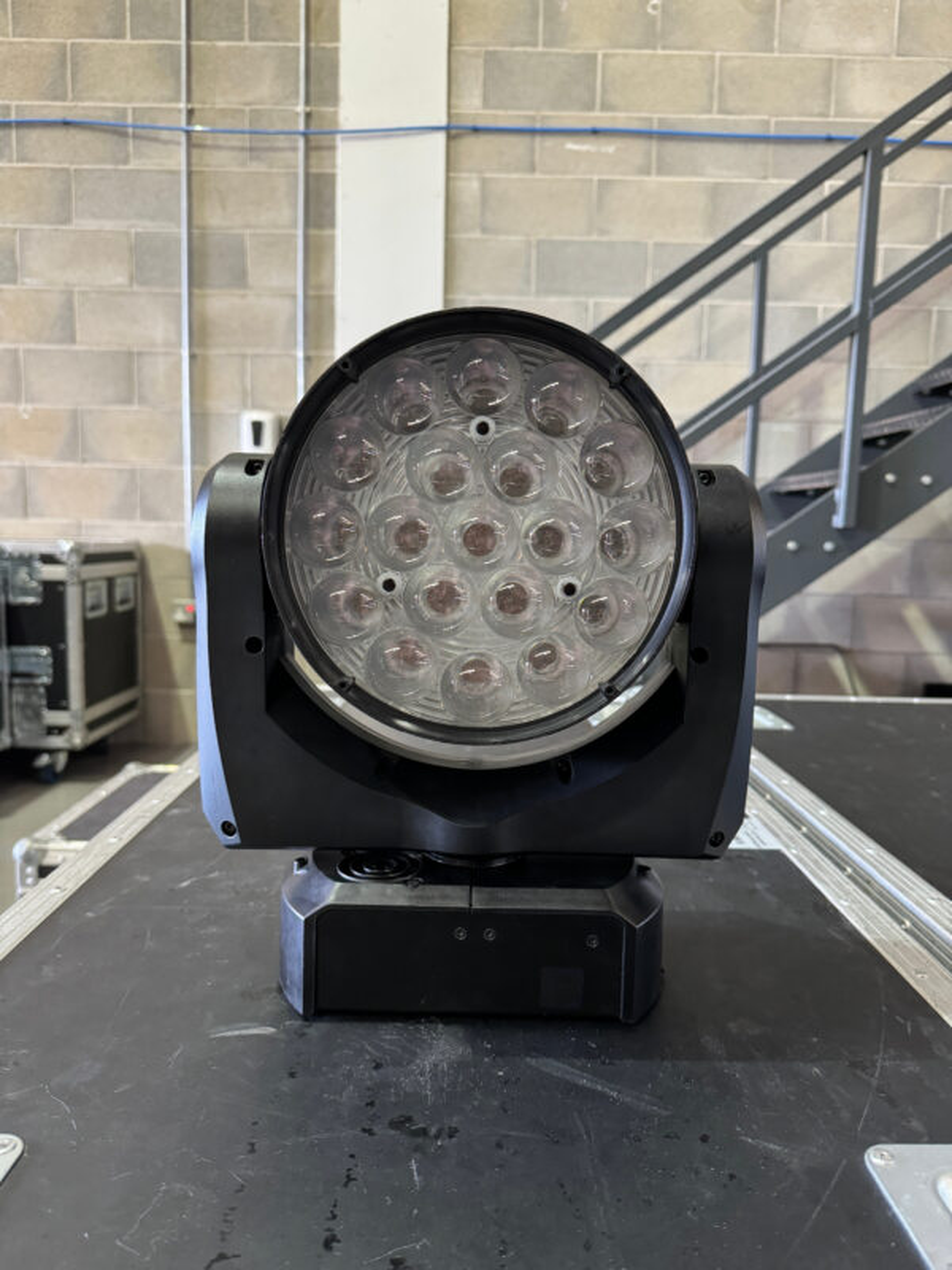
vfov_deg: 71.6
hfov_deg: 56.8
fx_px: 880
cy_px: 635
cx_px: 476
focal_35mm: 24
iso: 500
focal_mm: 6.86
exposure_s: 1/50
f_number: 1.78
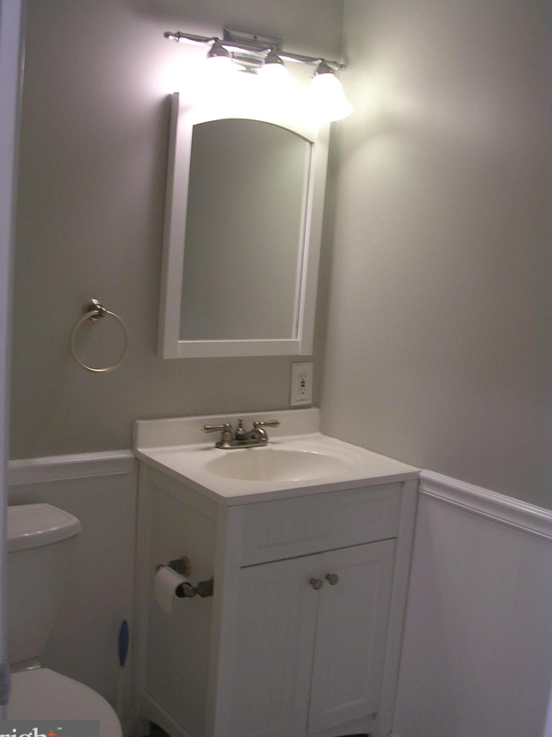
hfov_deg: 35.9
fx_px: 851
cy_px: 373
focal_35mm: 40
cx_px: 264
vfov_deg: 46.8
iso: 50
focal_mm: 5.8
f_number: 2.8
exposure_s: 1/12.6
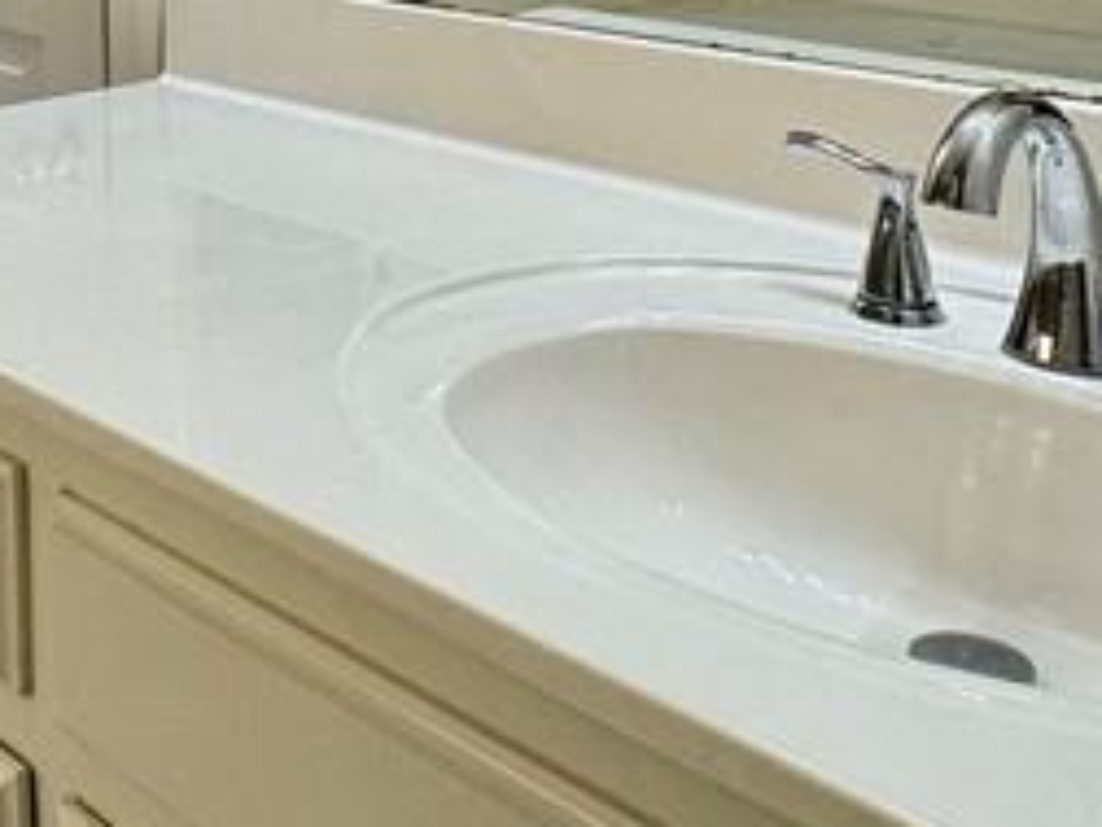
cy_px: -210
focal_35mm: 57
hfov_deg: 32.0
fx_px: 1815
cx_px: 87
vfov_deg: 23.1
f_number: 2.2
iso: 125
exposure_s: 1/120
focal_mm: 2.22
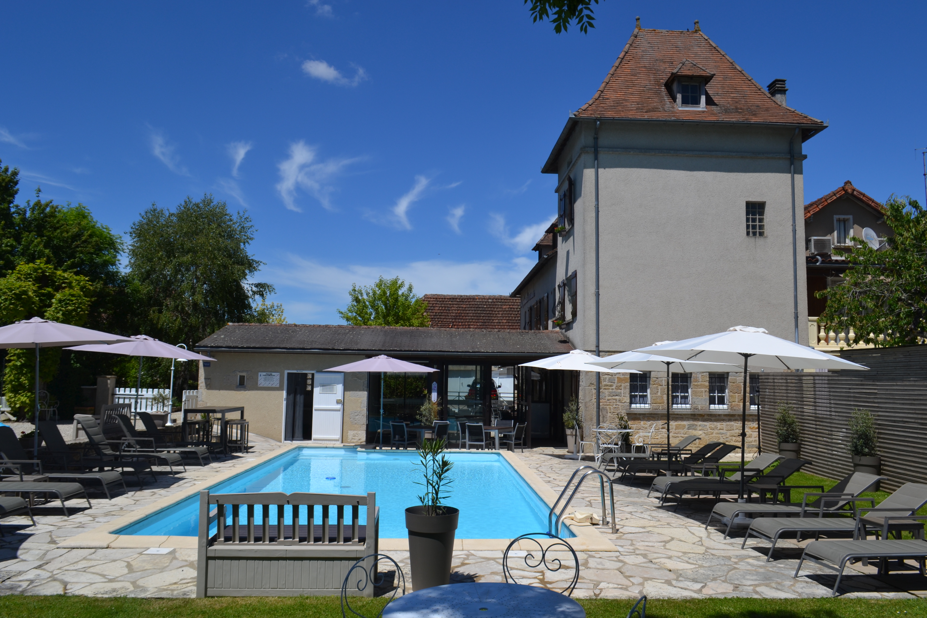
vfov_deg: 47.9
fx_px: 695
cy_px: 309
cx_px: 464
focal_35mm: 27
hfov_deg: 67.4
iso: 100
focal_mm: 18
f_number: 9
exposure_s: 1/320
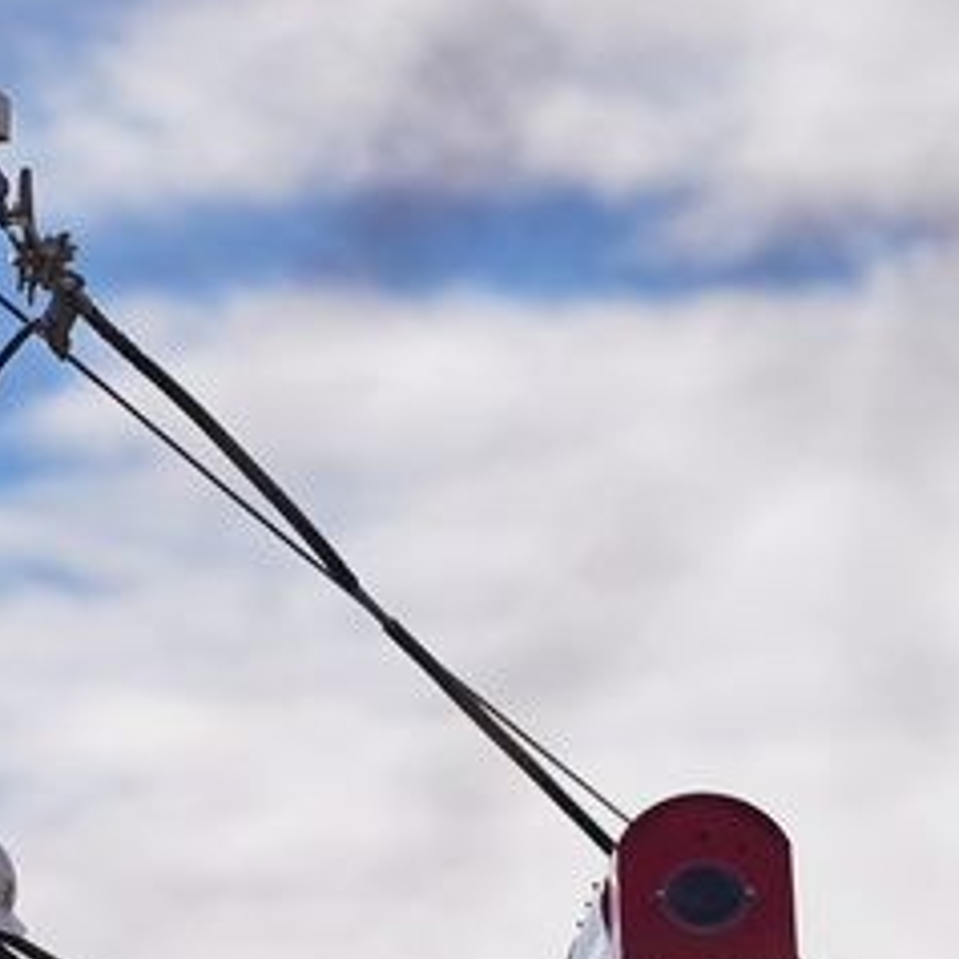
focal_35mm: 650
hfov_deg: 2.7
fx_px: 20373
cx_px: -330
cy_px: 1009
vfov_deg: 2.7
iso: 200
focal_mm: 178
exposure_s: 1/5000
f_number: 3.2
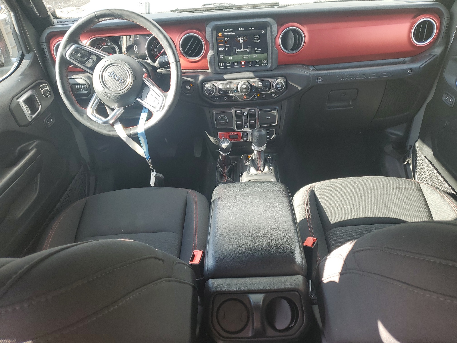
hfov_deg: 67.3
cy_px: 172
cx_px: 228
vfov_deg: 53.1
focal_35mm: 26
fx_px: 343
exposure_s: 1/123
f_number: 1.5
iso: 50
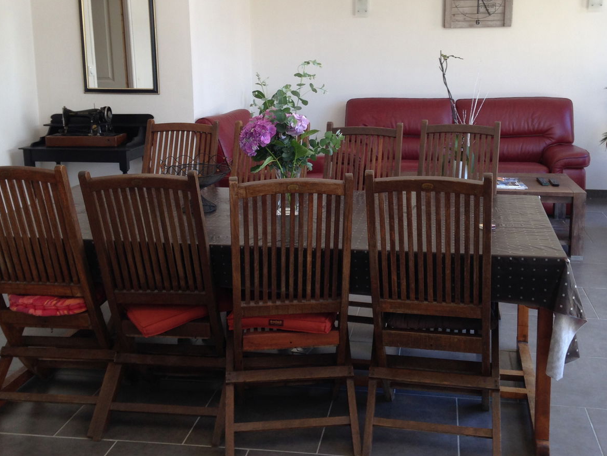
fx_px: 789
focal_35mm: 45
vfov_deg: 32.0
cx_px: 328
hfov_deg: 42.0
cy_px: 160
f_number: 2.4
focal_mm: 4.12
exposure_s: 1/30
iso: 50
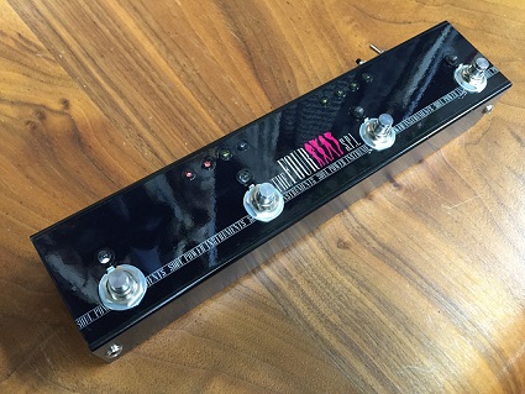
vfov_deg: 48.2
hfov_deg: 61.6
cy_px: 197
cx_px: 262
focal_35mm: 29
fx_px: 440
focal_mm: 4.15
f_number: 2.2
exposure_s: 1/24
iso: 250
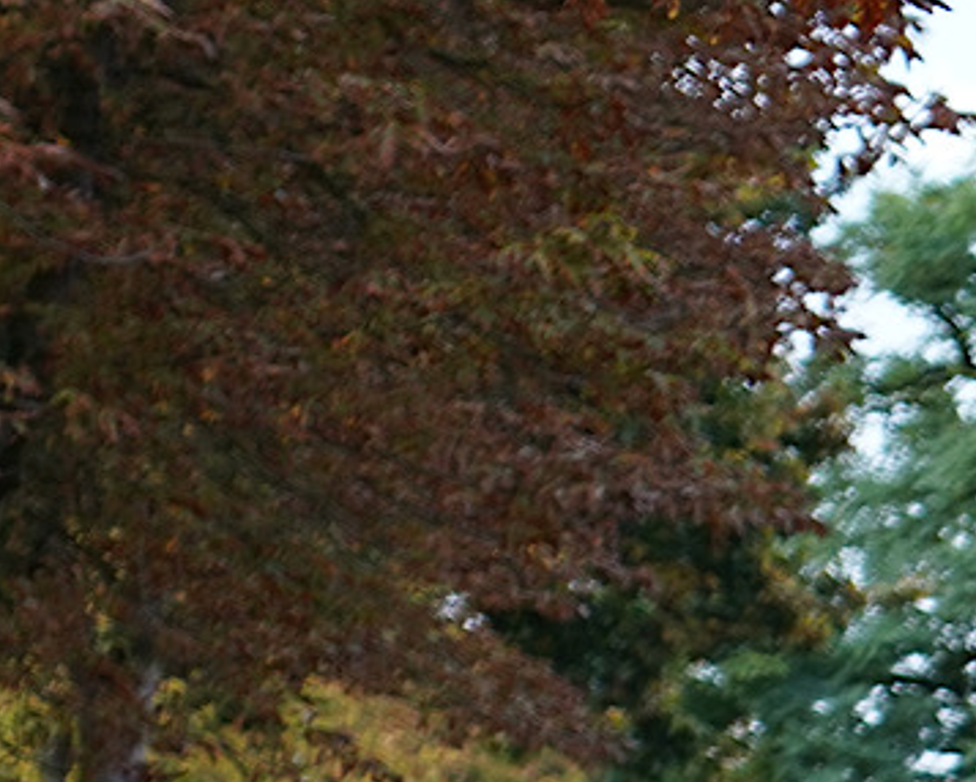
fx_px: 13555
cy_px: 1660
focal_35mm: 469
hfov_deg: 4.0
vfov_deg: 3.3
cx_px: 2398
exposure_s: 1/100
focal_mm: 93
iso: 400
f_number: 4
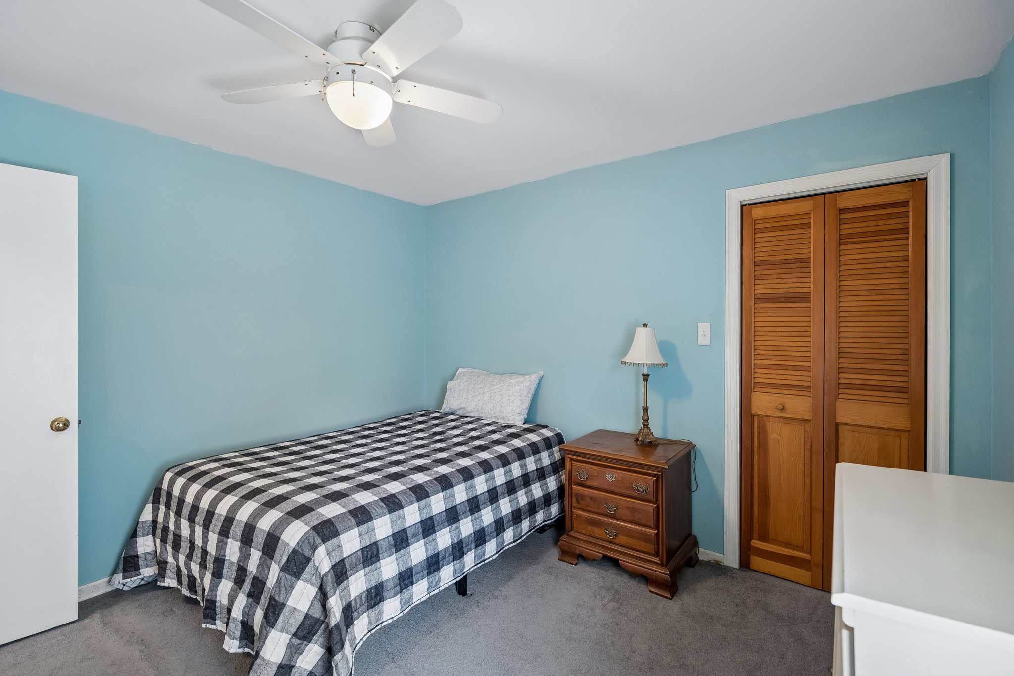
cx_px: 507
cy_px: 338
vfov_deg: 73.7
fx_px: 451
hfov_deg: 96.7
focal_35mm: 16
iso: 2500
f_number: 4.5
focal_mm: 16
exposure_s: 1/60
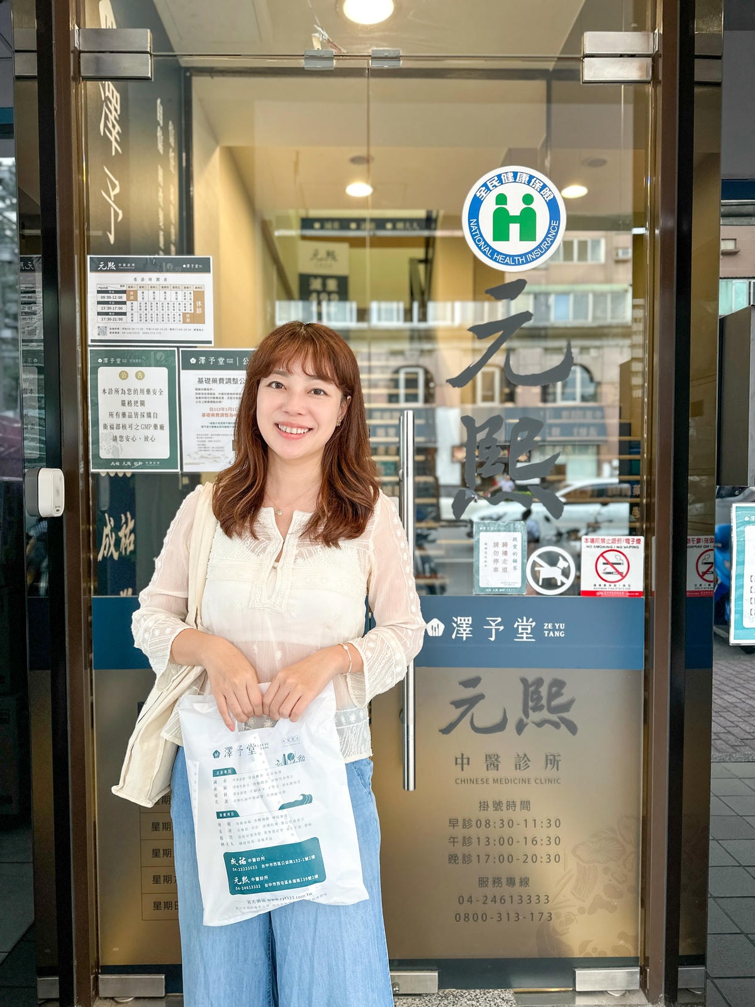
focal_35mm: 24
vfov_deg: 71.6
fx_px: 698
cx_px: 378
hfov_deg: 56.8
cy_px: 504
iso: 80
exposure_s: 1/120
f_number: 1.8
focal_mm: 6.86
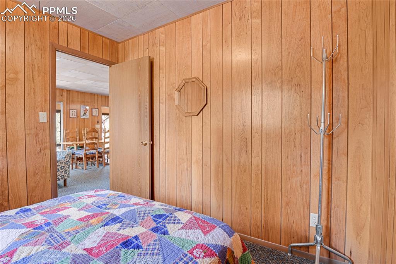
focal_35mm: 17
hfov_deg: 93.3
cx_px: 198
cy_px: 132
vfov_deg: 70.4
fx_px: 187
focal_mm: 17
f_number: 8
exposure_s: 8
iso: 250
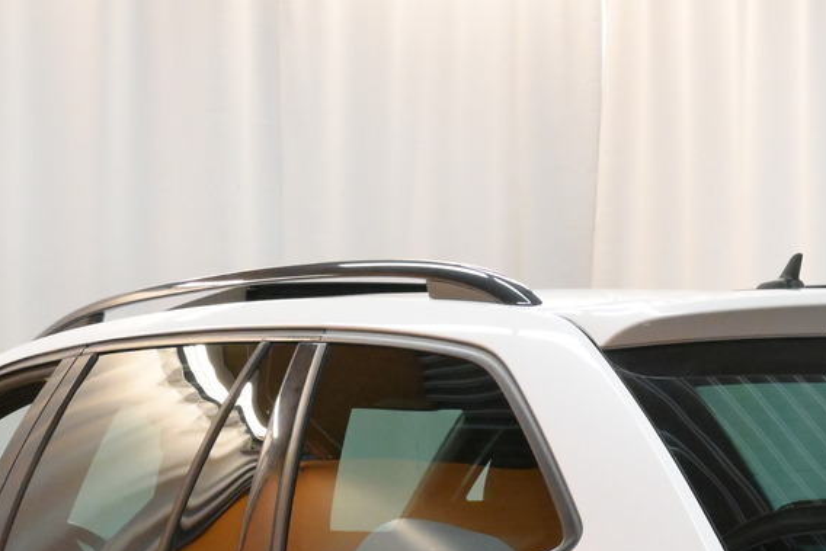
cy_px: 784
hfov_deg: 17.7
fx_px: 2649
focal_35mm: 115
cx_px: 569
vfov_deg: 11.5
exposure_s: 1/250
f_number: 6.3
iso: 5000
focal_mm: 27
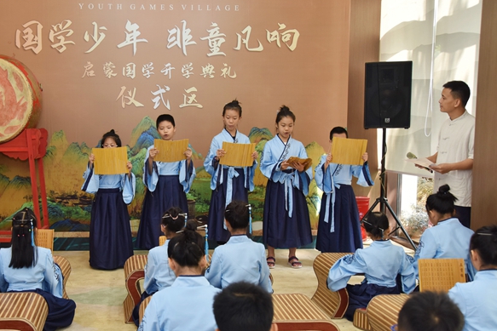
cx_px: 166
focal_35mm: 48
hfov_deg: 40.6
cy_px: 177
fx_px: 663
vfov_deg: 28.1
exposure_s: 1/125
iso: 640
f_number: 4.5
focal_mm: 35
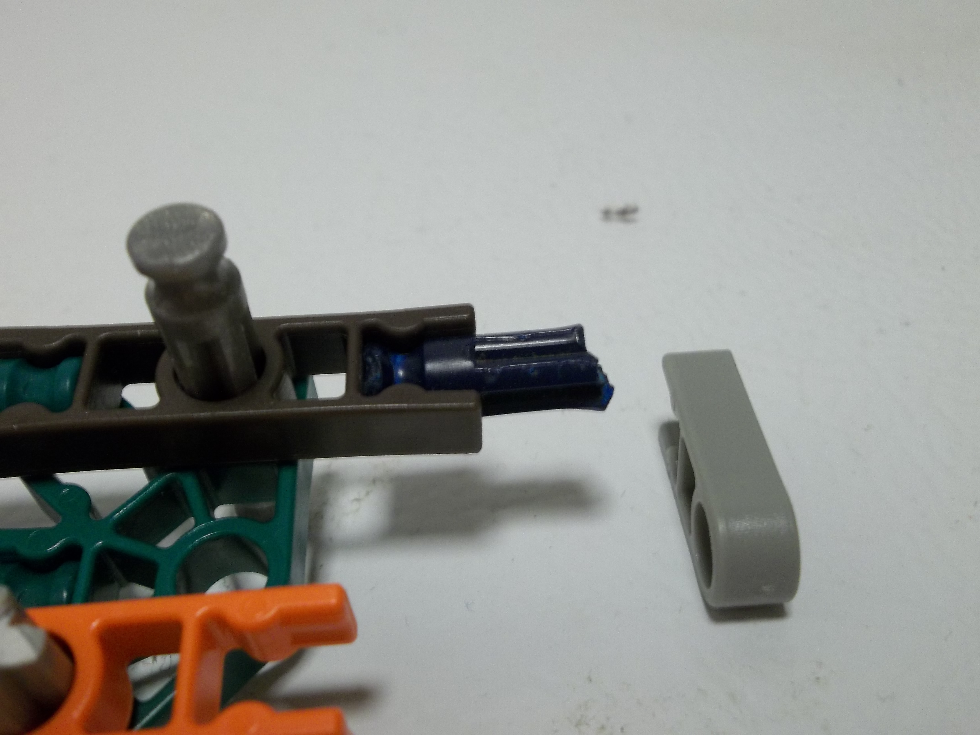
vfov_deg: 38.7
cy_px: 368
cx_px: 490
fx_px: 1047
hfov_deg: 50.1
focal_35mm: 37
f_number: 4
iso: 160
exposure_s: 1/10
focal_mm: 6.6
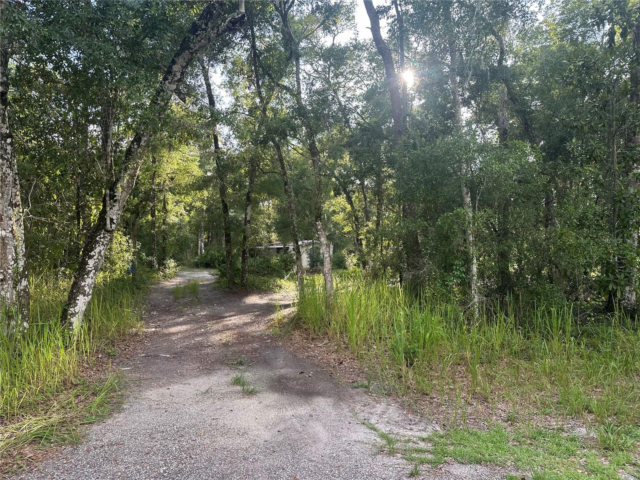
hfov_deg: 71.6
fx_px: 444
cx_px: 320
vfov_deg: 56.8
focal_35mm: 24
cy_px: 240
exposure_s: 1/527
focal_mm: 6.86
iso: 80
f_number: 1.78
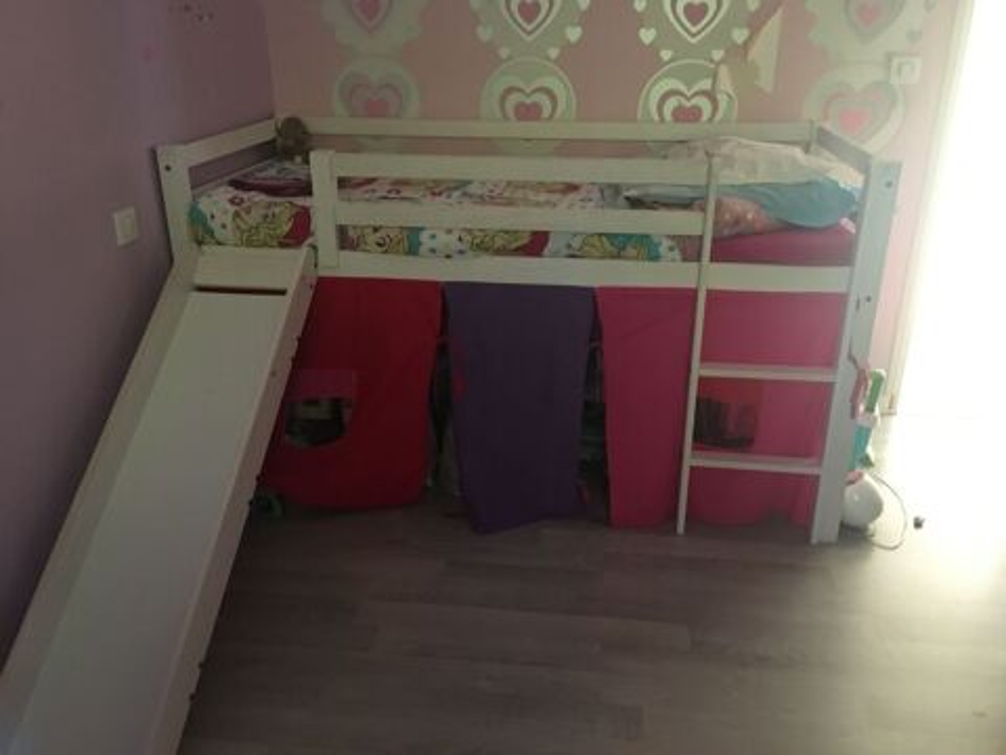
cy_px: 378
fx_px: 843
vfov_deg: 48.2
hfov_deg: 61.7
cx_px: 503
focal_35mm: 29
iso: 320
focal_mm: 4.15
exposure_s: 1/17
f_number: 2.2
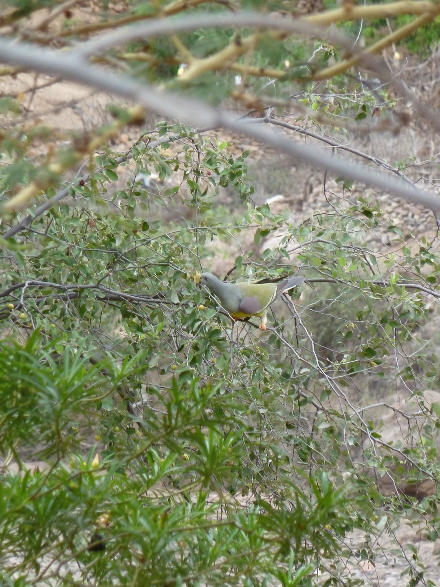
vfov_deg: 5.0
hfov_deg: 3.7
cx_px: 220
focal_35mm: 399
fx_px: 6762
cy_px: 294
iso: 250
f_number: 4.9
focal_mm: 49.2
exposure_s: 1/60
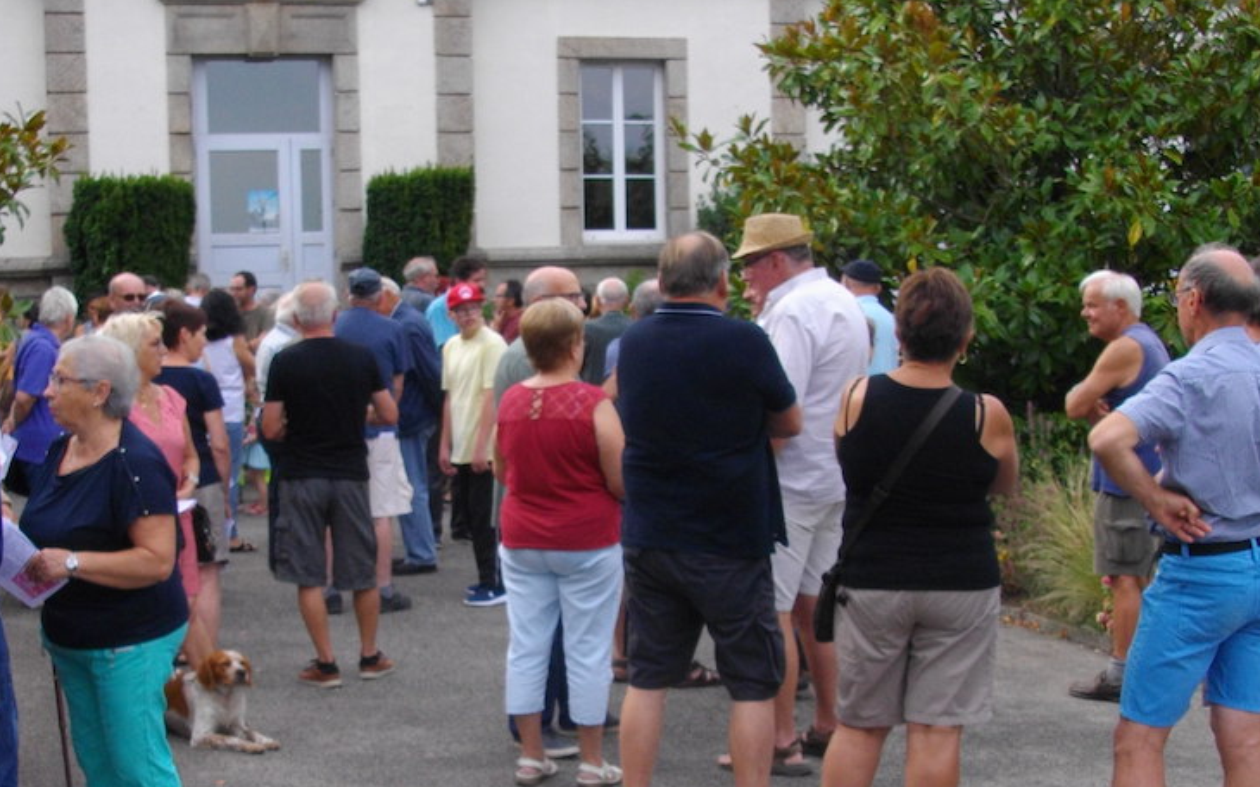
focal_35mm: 54
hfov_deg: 37.5
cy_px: 480
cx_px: 583
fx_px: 1854
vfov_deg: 23.9
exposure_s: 1/320
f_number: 2.9
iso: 100
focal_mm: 5.7
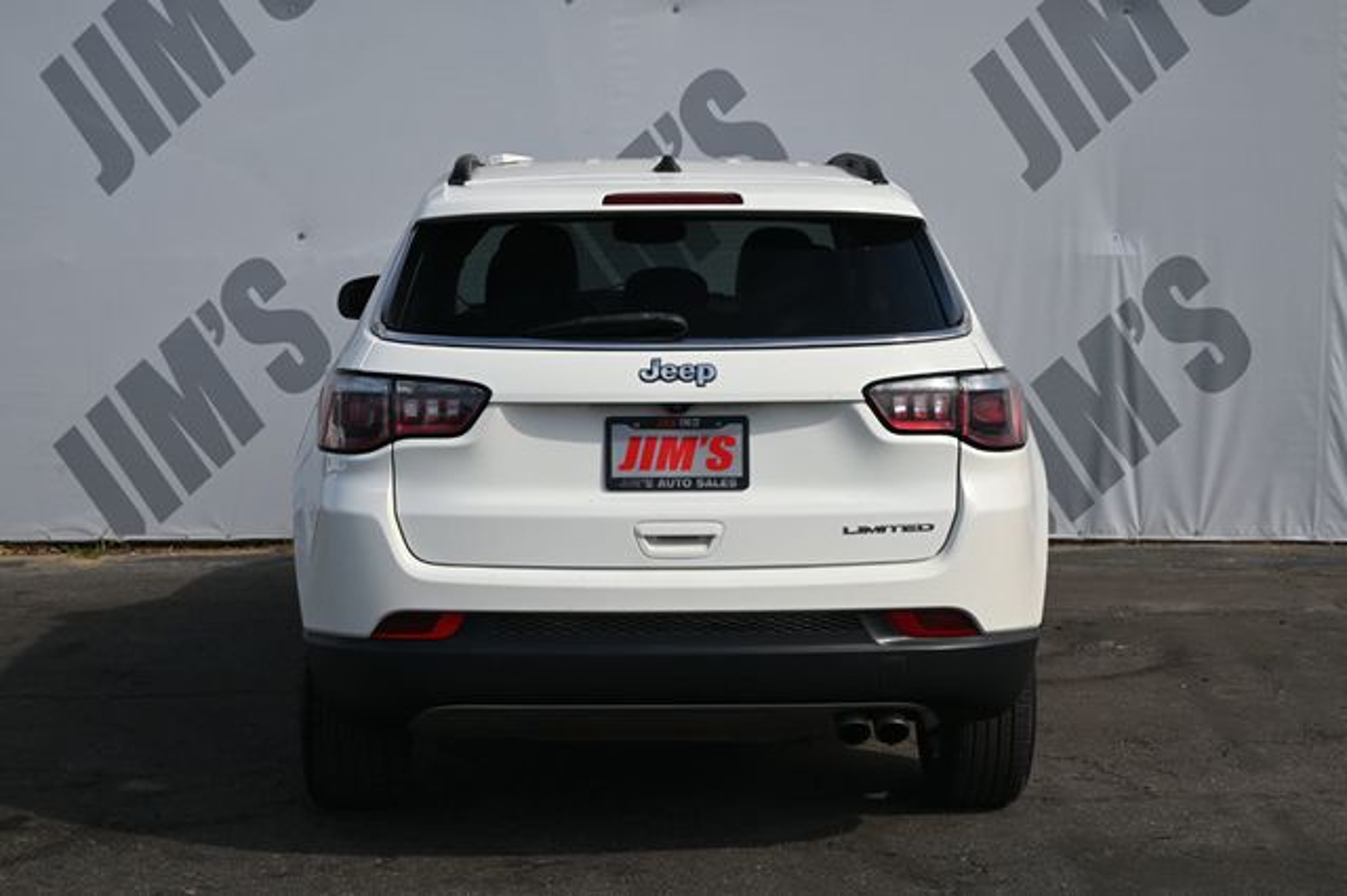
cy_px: 448
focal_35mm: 58
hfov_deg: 34.2
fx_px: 2188
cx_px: 674
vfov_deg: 23.2
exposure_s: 1/320
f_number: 6.3
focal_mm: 39
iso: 100
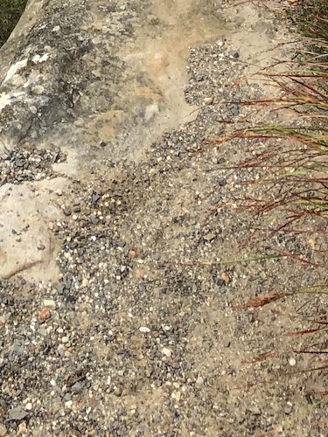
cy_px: -418
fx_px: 1428
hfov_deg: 12.8
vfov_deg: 14.6
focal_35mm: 113
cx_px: -65
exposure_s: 1/889
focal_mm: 3.99
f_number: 1.8
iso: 20
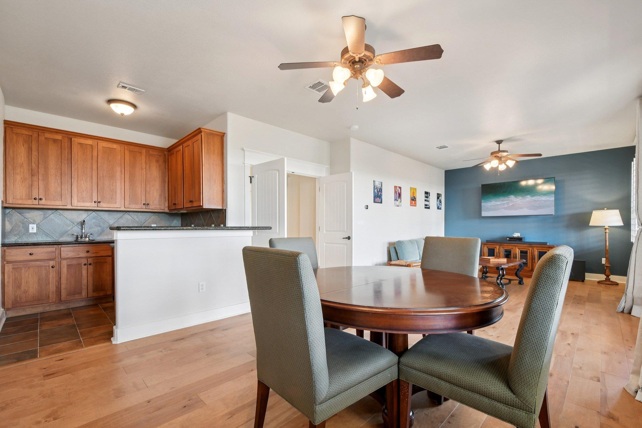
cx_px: 321
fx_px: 267
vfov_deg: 77.3
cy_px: 214
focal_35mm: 15
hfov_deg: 100.4
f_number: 8
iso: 400
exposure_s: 1/13
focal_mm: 10
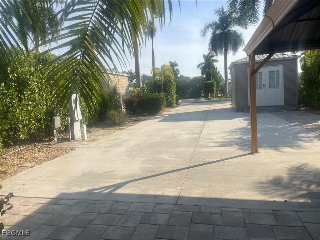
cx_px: 160
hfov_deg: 67.3
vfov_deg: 53.1
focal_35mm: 26
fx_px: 240
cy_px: 120
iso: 32
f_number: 1.6
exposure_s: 1/3861
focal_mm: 4.2
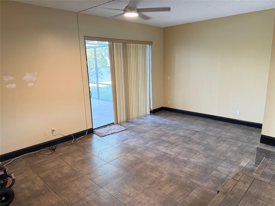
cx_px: 138
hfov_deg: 71.6
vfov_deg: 56.8
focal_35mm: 24
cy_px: 103
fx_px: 191
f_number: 1.78
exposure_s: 1/60
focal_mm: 6.76
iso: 500
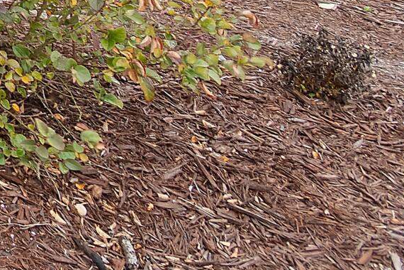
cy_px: -406
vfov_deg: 11.2
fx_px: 1122
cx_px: -632
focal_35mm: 100
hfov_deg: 13.3
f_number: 5
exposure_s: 1/25
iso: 100
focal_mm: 13
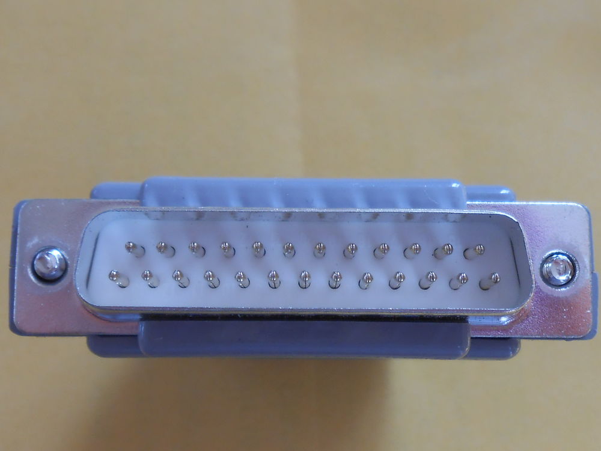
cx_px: 300
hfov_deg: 67.3
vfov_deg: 53.1
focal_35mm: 26
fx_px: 451
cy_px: 226
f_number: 3.5
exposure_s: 1/30
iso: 100
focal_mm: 4.6
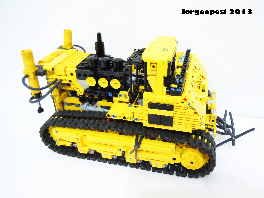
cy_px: 99
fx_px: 229
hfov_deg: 60.0
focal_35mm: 30
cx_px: 132
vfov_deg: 46.8
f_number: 3.5
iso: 400
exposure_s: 1/5
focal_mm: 5.4
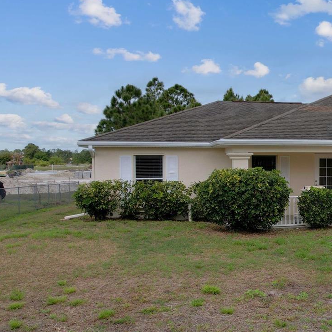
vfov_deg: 40.9
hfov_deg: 37.6
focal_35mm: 41
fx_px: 445
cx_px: 312
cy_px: 173
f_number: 2.8
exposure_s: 1/3000
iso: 120
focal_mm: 8.38
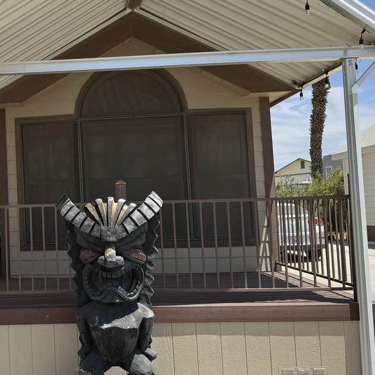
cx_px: 34
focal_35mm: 43
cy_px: 177
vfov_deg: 39.2
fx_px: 527
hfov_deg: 36.6
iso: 80
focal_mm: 6.76
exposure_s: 1/3802
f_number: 1.78
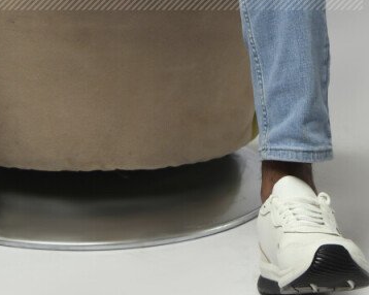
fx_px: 1375
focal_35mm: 126
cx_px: 105
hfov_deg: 15.2
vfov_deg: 11.6
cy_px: -167
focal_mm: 40
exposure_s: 1/125
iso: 400
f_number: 6.3
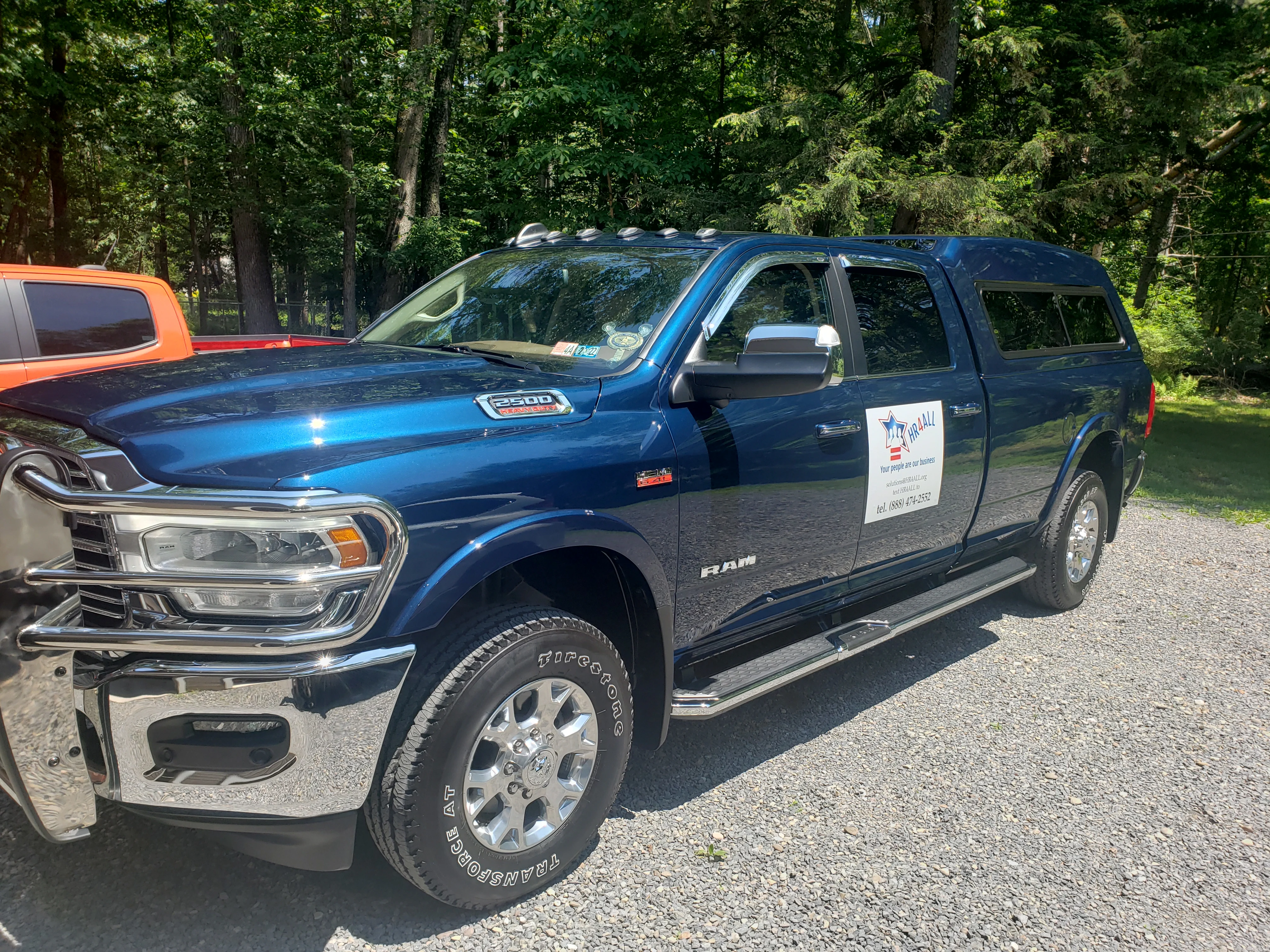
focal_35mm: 26
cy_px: 476
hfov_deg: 67.3
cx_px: 635
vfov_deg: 53.1
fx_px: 954
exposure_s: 1/644
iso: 50
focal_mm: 4.3
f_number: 2.4
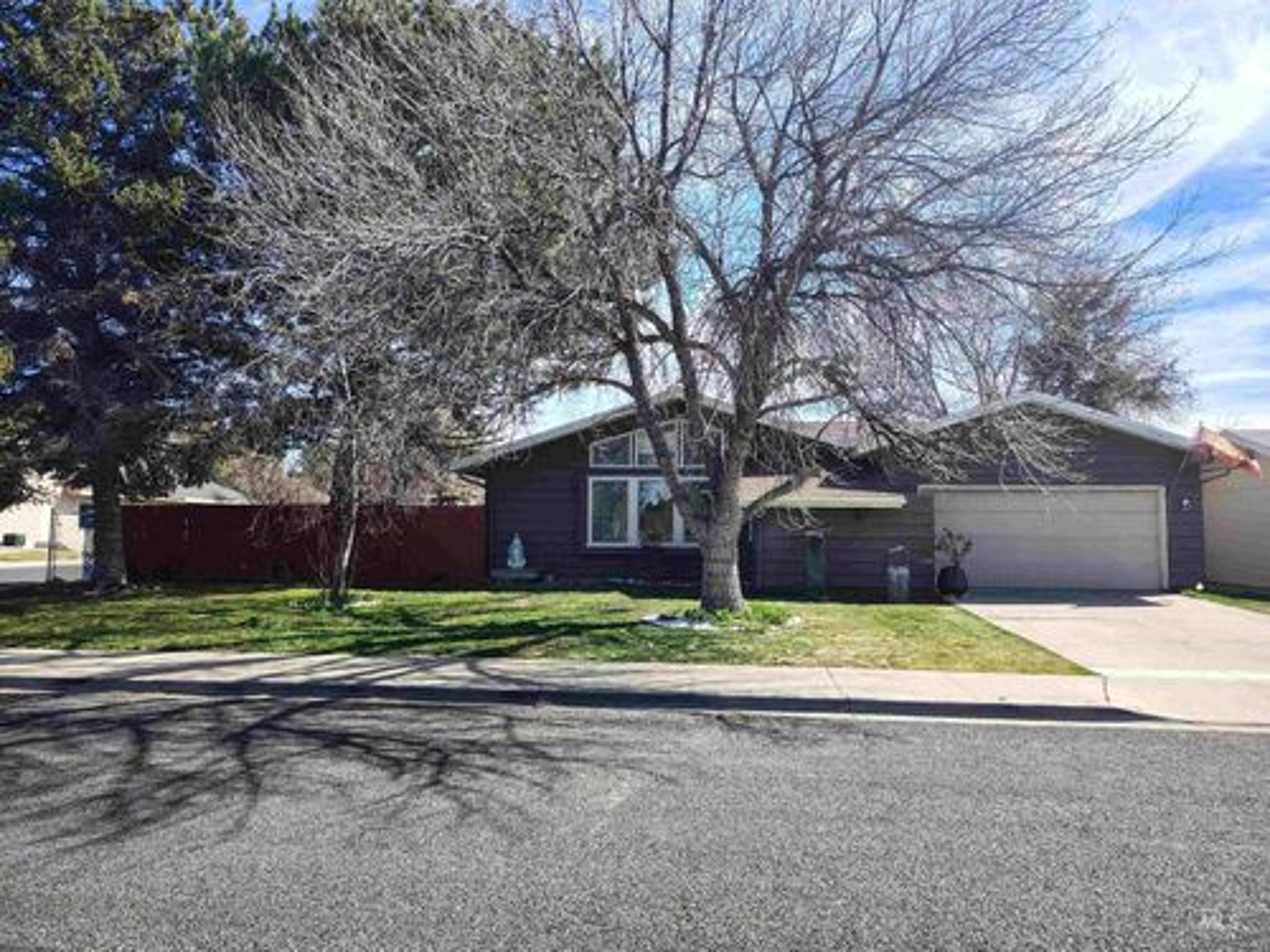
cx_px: 635
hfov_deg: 71.6
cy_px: 476
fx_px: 881
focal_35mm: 24
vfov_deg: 56.8
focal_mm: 5.56
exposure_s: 1/731
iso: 100
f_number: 1.8
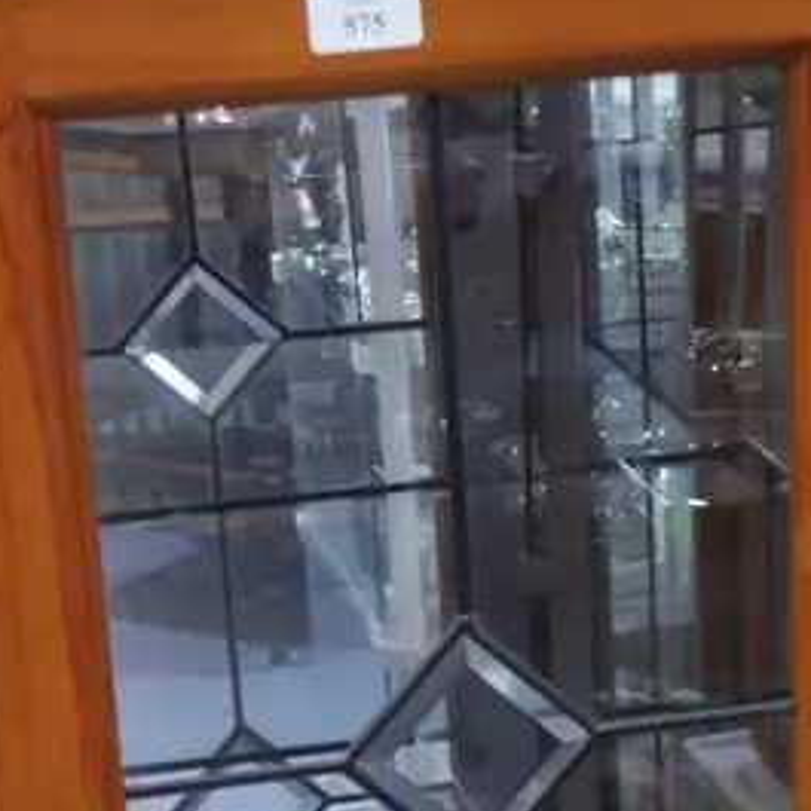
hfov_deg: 14.1
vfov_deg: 13.6
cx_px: 666
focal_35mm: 123
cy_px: 1056
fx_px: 3260
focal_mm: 18
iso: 640
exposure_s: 1/60
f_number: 4
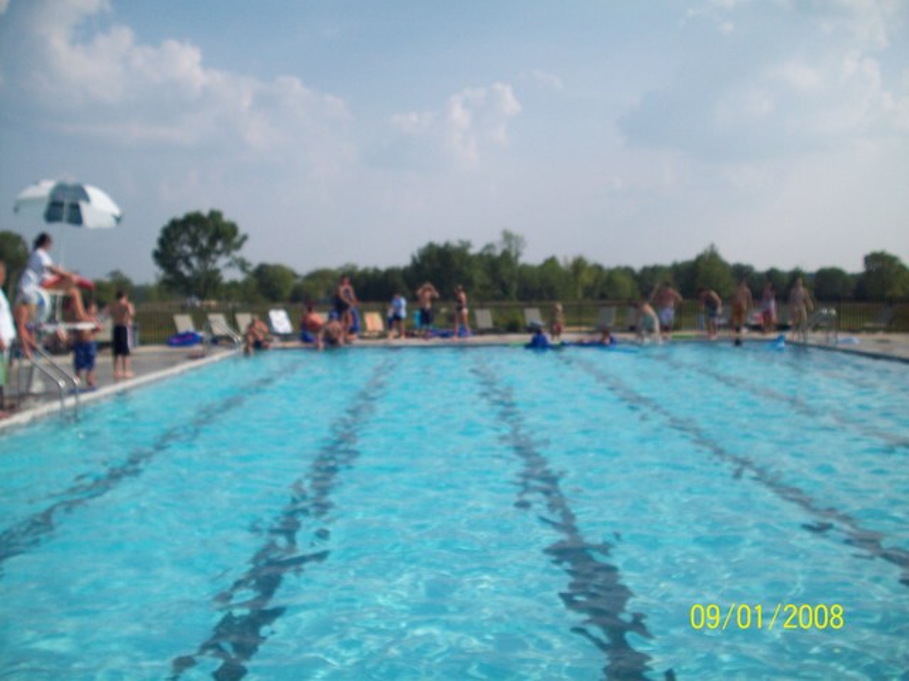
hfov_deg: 50.1
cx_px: 454
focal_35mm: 37
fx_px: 972
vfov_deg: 38.7
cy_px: 340
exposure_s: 1/586
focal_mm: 6.2
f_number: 5.6
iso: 80
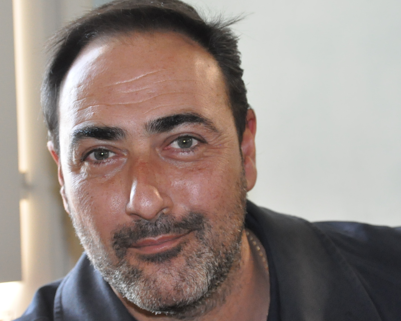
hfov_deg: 17.5
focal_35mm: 110
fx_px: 1305
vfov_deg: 14.0
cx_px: 182
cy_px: 169
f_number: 6.3
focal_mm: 52
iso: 3200
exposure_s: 1/100
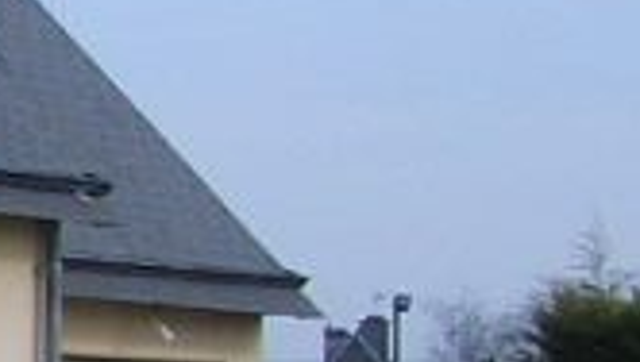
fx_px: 4674
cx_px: -1195
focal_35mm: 275
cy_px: 323
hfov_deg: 7.1
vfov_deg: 4.4
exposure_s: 1/400
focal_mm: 5.8
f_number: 4.3
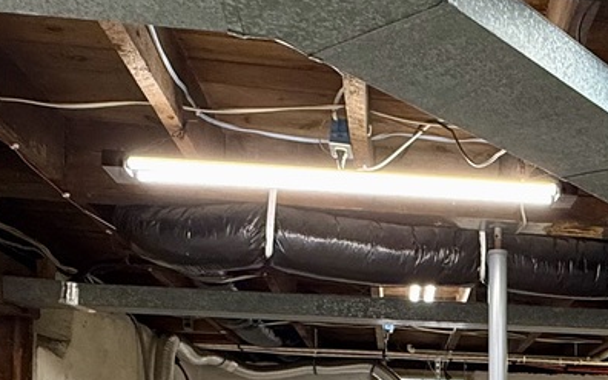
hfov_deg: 35.0
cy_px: 506
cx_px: 568
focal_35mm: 54
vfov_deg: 21.4
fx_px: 894
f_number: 2.2
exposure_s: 1/60
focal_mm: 2.22
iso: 200
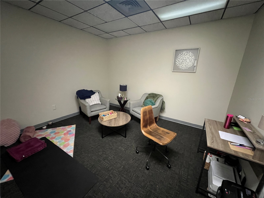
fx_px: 99
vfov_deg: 89.9
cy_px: 99
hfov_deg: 106.2
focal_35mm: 13
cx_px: 132
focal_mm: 1.57
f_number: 1.8
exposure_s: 1/30
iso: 800
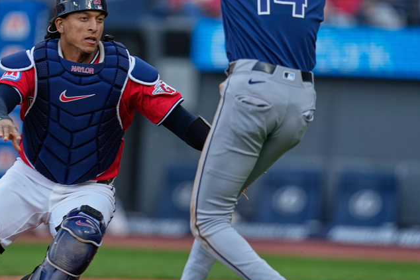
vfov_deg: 2.1
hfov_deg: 3.2
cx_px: 163
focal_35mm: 646
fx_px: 7532
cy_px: 130
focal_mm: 400
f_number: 2.8
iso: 500
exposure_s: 1/2500
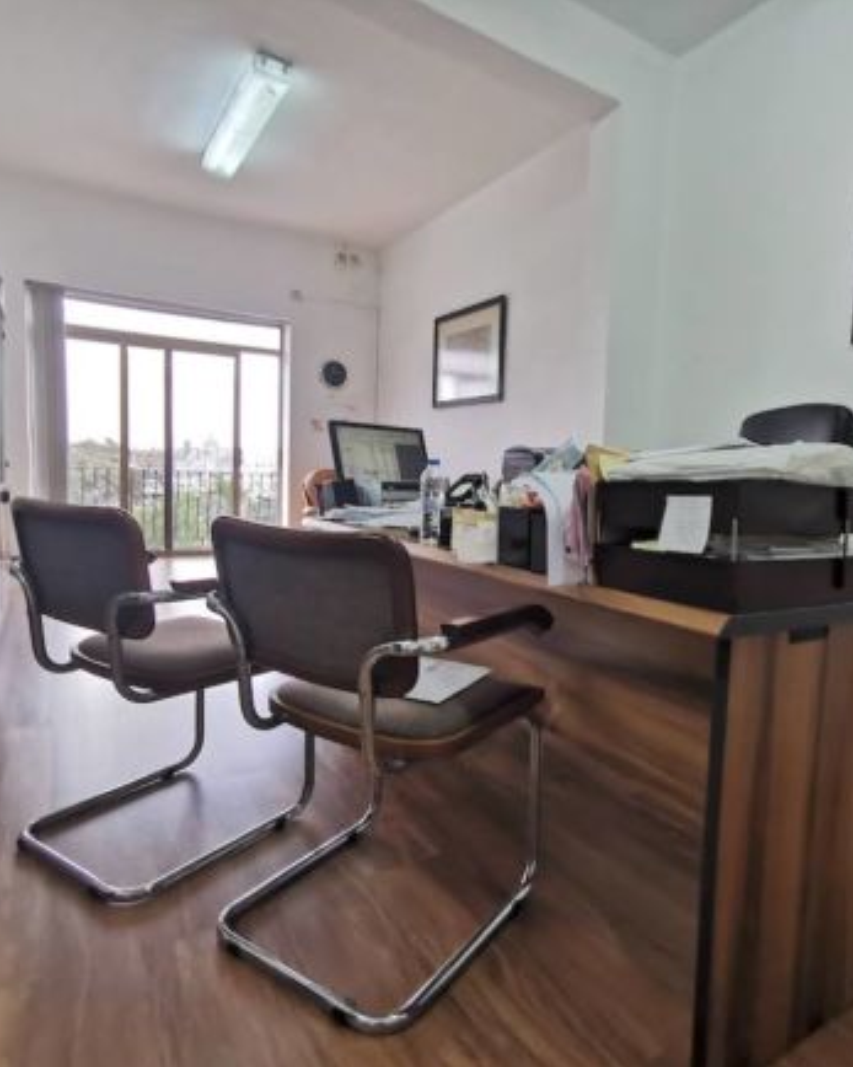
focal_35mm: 21
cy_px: 534
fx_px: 663
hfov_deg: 65.3
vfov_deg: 77.6
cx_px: 482
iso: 160
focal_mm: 2.35
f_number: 2.2
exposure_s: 1/100
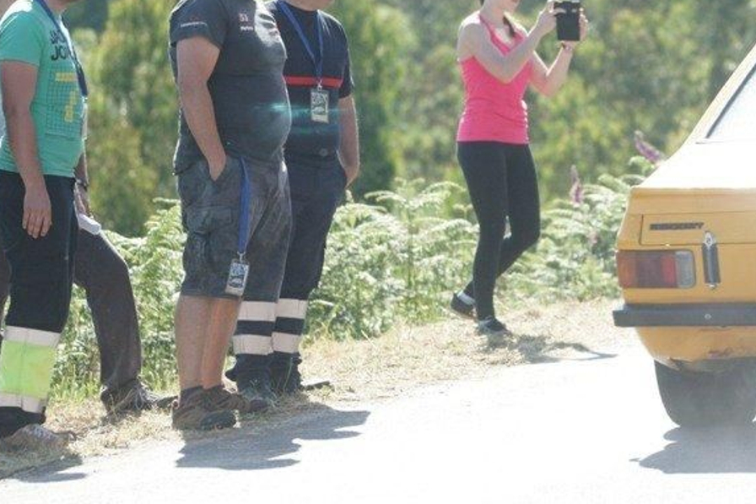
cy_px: 142
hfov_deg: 7.7
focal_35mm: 268
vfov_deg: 5.1
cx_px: 555
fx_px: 5627
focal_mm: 150
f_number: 5
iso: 800
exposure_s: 1/1600
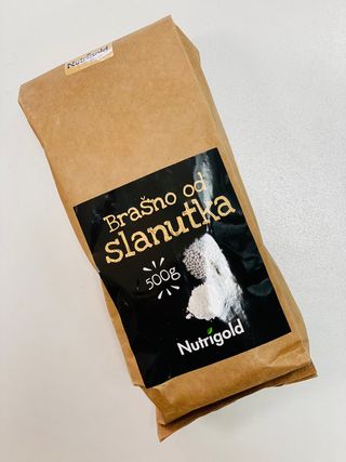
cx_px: 173
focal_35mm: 52
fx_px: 693
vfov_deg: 36.8
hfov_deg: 28.0
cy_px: 231
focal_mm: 6
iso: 100
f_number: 2
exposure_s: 1/100
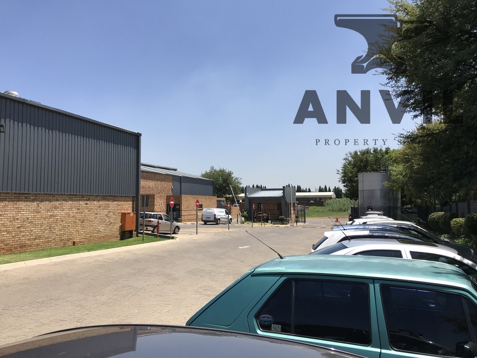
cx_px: 238
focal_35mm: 28
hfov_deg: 63.4
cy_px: 179
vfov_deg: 49.7
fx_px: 386
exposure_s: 1/2398
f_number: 1.8
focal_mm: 3.99
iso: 20
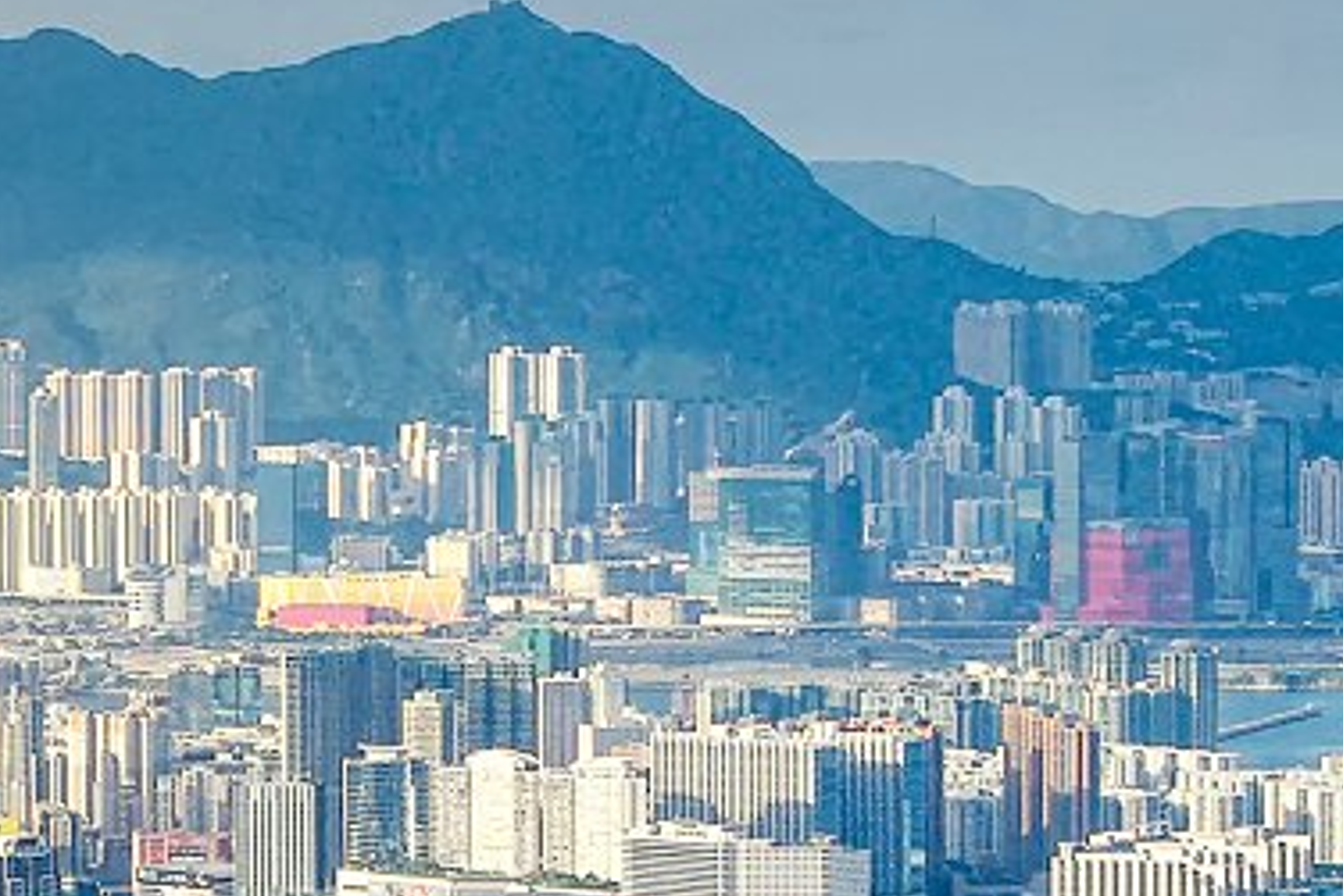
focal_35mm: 233
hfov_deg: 8.8
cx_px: 579
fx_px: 8695
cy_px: 1073
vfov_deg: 5.9
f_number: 8
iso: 200
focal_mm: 40
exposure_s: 1/350
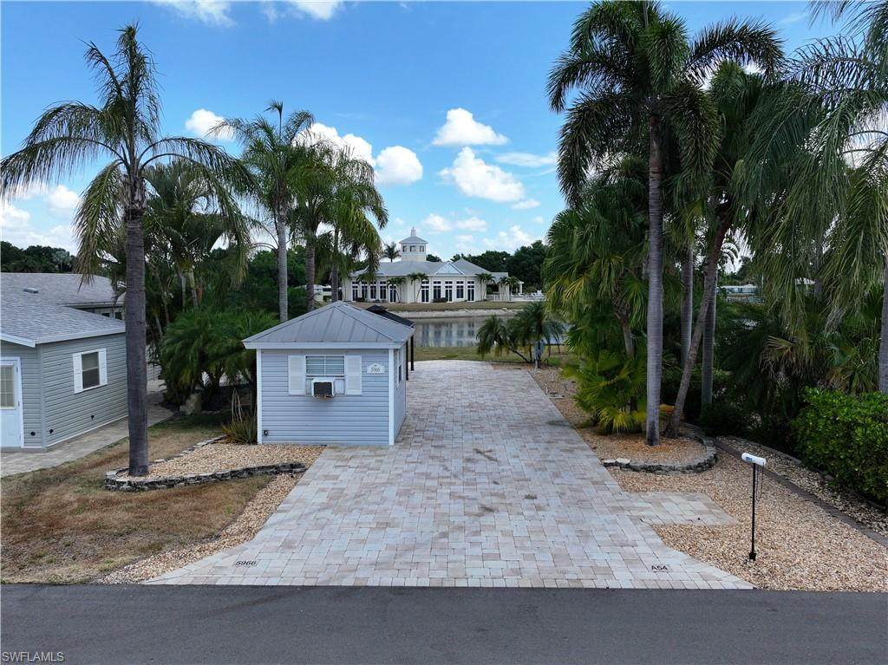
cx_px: 444
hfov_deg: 71.6
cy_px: 332
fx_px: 615
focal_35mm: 24
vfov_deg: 56.8
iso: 130
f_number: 2.8
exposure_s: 1/1600
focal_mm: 12.29
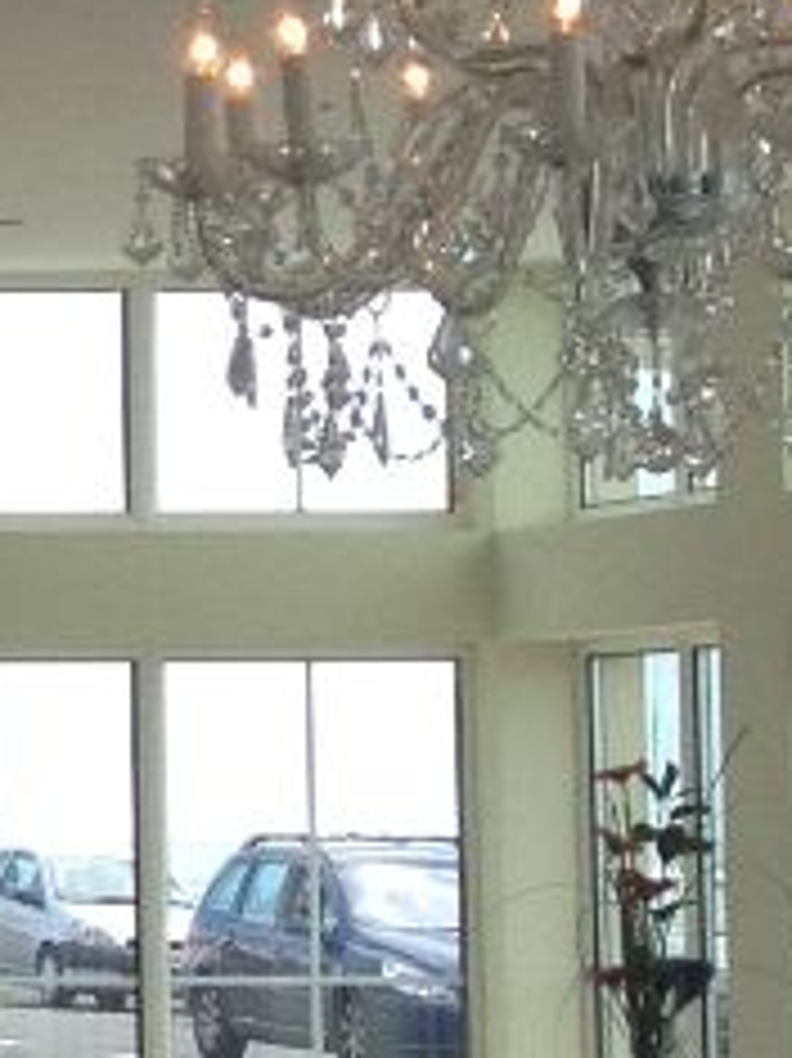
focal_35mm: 238
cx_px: -1418
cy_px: 410
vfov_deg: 8.3
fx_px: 7267
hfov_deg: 5.9
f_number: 2.4
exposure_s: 1/493
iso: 50
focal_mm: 4.28
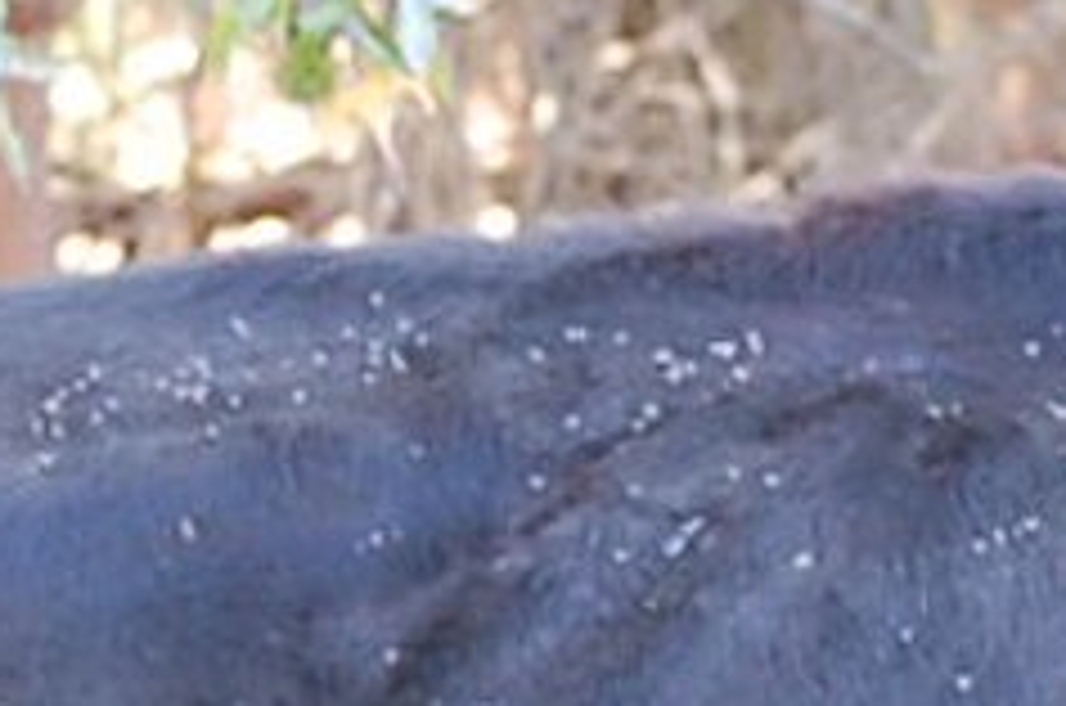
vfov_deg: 2.1
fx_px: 19179
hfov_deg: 3.2
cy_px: 713
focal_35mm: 649
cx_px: 430
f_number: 4.2
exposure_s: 1/100
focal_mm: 60
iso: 800
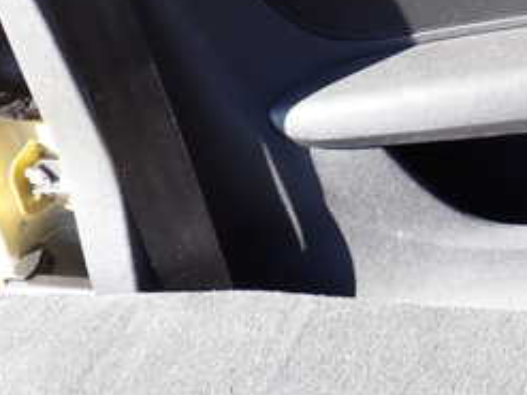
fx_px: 1111
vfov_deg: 19.2
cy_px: -60
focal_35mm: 73
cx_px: 463
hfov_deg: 25.9
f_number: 3.2
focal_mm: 5.4
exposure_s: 1/80
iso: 100
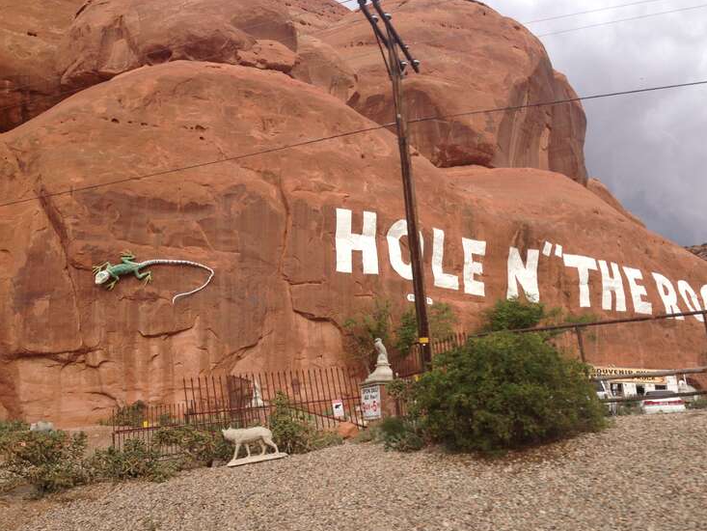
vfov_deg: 39.6
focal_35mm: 36
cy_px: 288
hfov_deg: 51.3
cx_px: 385
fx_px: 735
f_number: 2.4
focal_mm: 4.13
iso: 50
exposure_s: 1/763
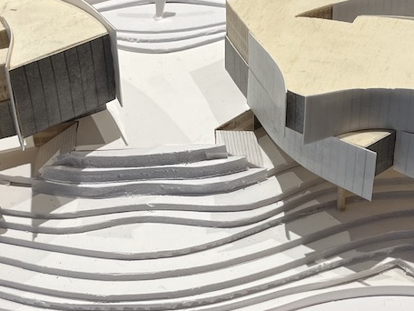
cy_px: 170
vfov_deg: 20.2
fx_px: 873
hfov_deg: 26.7
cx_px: 186
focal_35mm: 73
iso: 64
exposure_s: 1/100
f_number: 1.6
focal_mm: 5.1
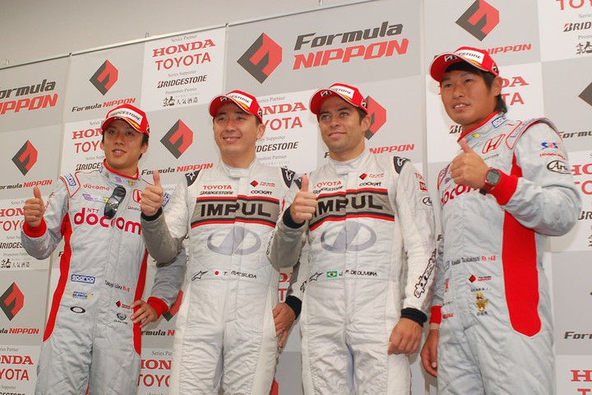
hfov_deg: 53.1
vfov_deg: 36.9
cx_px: 296
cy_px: 198
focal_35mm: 36
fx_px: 592
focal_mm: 24
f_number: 4
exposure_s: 1/60
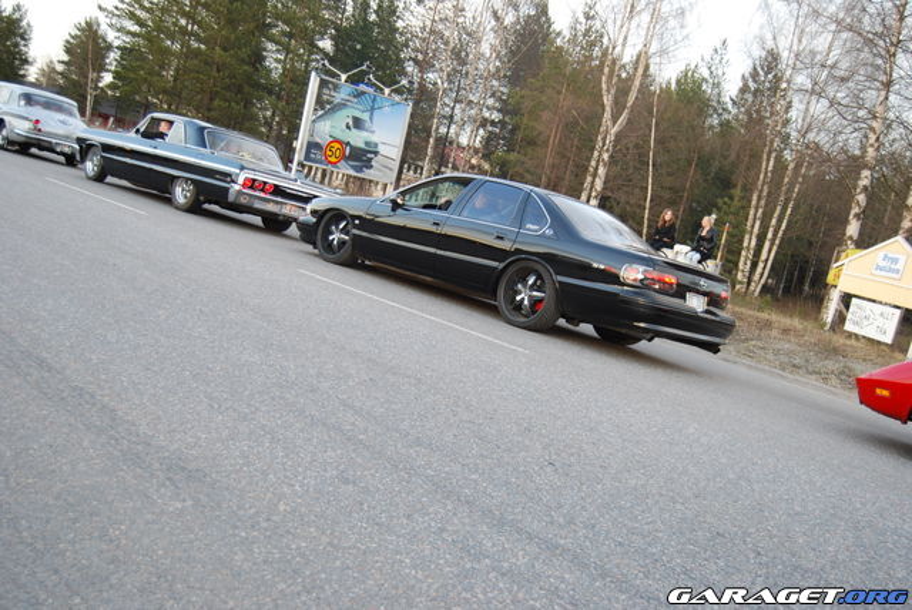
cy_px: 305
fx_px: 913
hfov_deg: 53.1
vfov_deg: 36.9
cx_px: 456
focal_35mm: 36
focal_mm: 24
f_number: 4
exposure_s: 1/50
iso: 200
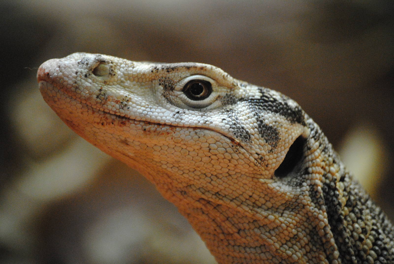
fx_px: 2137
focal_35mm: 195
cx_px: 197
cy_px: 132
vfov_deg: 7.1
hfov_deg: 10.5
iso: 1600
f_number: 5
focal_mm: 130
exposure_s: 1/100
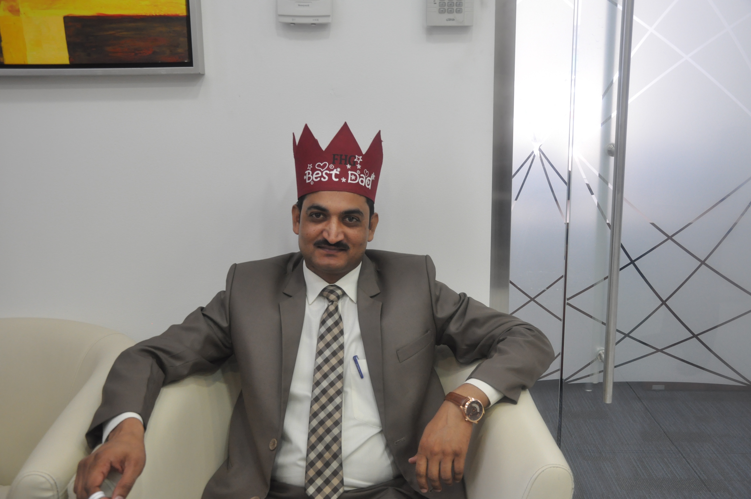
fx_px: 750
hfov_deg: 53.2
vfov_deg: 36.8
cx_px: 376
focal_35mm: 36
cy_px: 250
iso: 800
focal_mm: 24
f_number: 5.6
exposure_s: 1/30
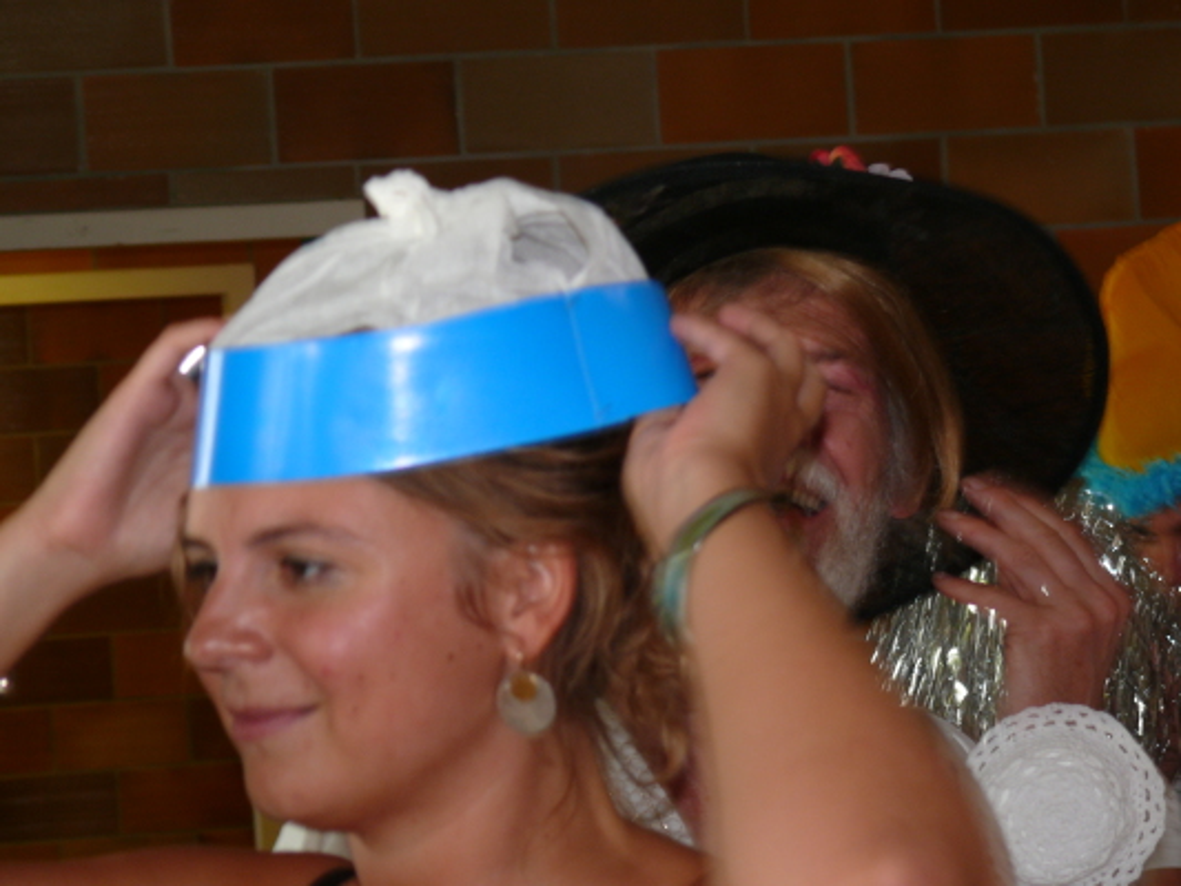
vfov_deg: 10.8
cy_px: 443
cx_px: 590
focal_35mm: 137
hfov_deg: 14.4
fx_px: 4675
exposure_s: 1/30
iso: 100
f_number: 3.6
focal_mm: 26.1
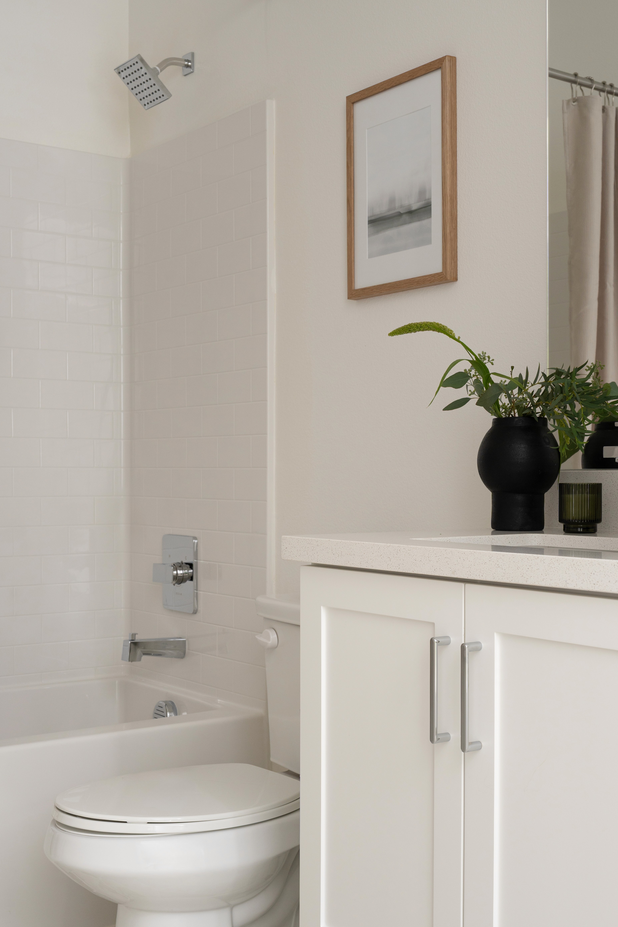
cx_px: 379
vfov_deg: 41.1
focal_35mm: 48
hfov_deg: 28.0
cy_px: 511
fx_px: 1236
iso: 320
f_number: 8
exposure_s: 1/30
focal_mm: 38
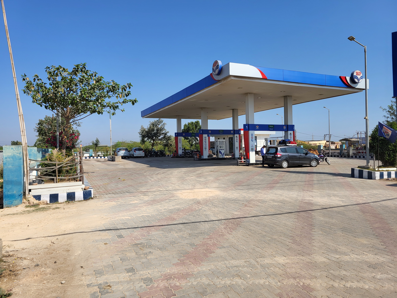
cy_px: 149
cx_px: 198
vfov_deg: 53.1
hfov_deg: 67.3
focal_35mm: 26
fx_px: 298
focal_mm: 5.4
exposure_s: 1/3483
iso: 40
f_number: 1.8
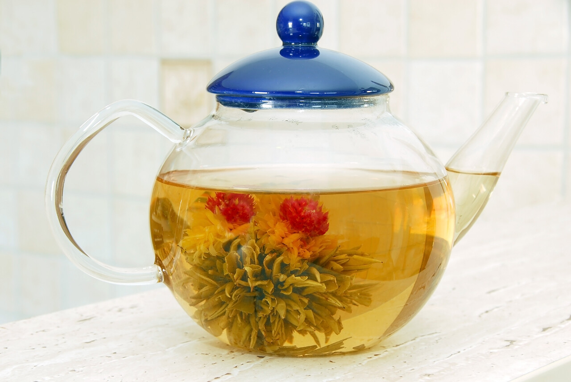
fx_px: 1310
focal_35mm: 82
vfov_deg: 16.6
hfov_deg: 24.6
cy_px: 191
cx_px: 286
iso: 100
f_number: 11
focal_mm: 55
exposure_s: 1/1.3
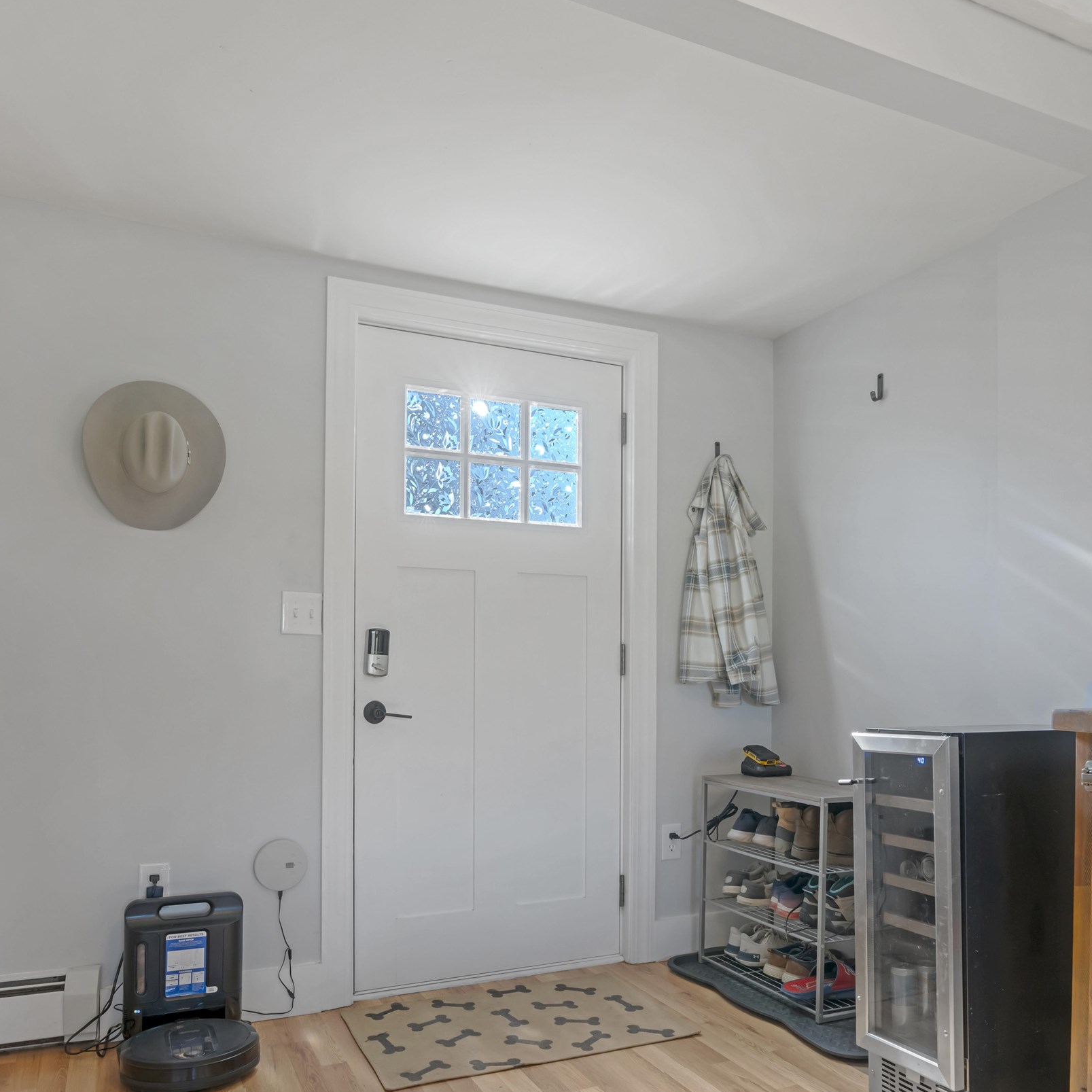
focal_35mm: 26
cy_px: 667
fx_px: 928
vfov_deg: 60.3
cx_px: 571
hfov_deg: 60.9
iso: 800
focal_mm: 16
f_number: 8
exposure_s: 1/60
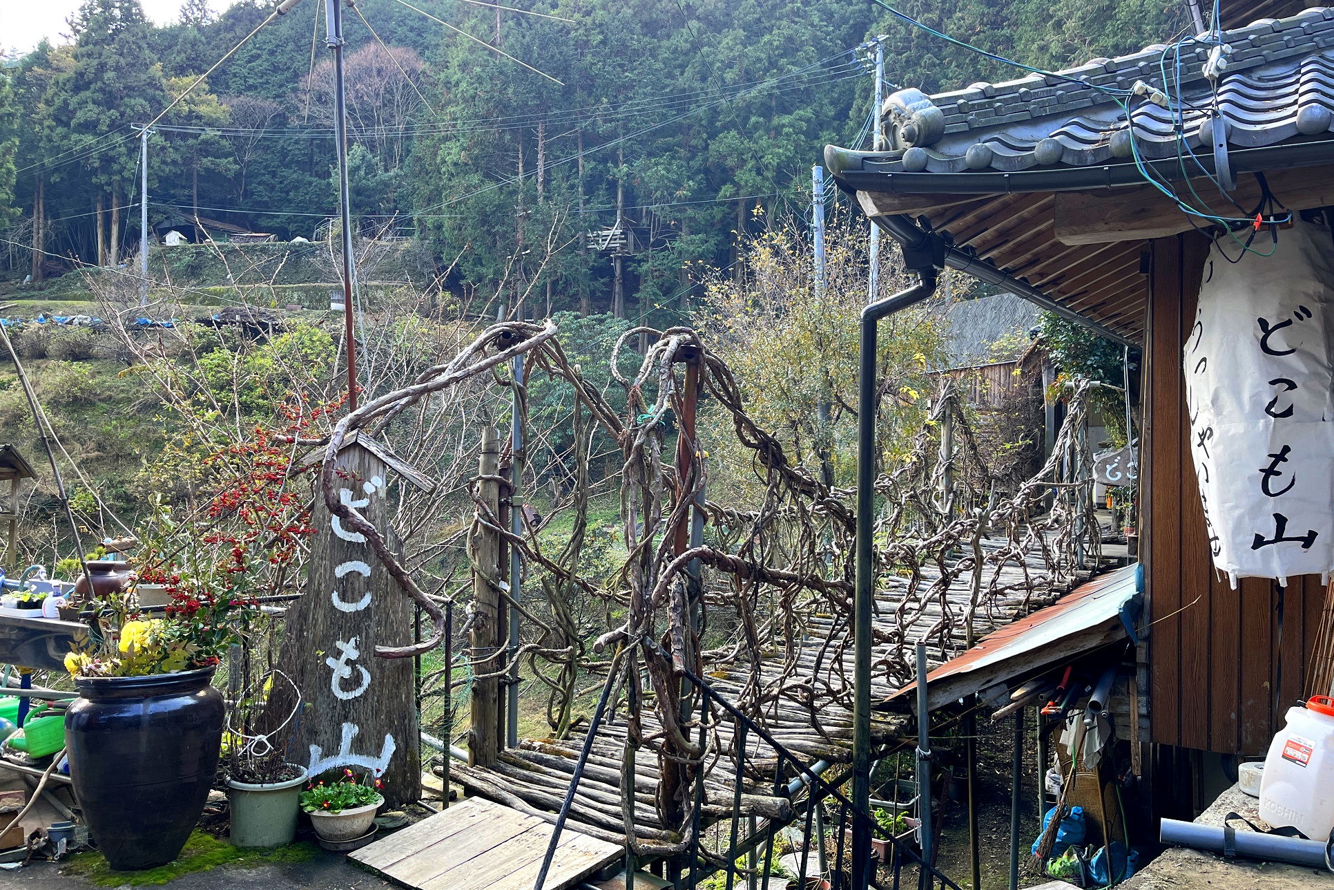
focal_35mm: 28
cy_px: 417
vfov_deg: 46.4
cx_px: 670
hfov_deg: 65.5
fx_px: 1037
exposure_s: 1/162
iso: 50
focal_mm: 5.1
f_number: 1.6
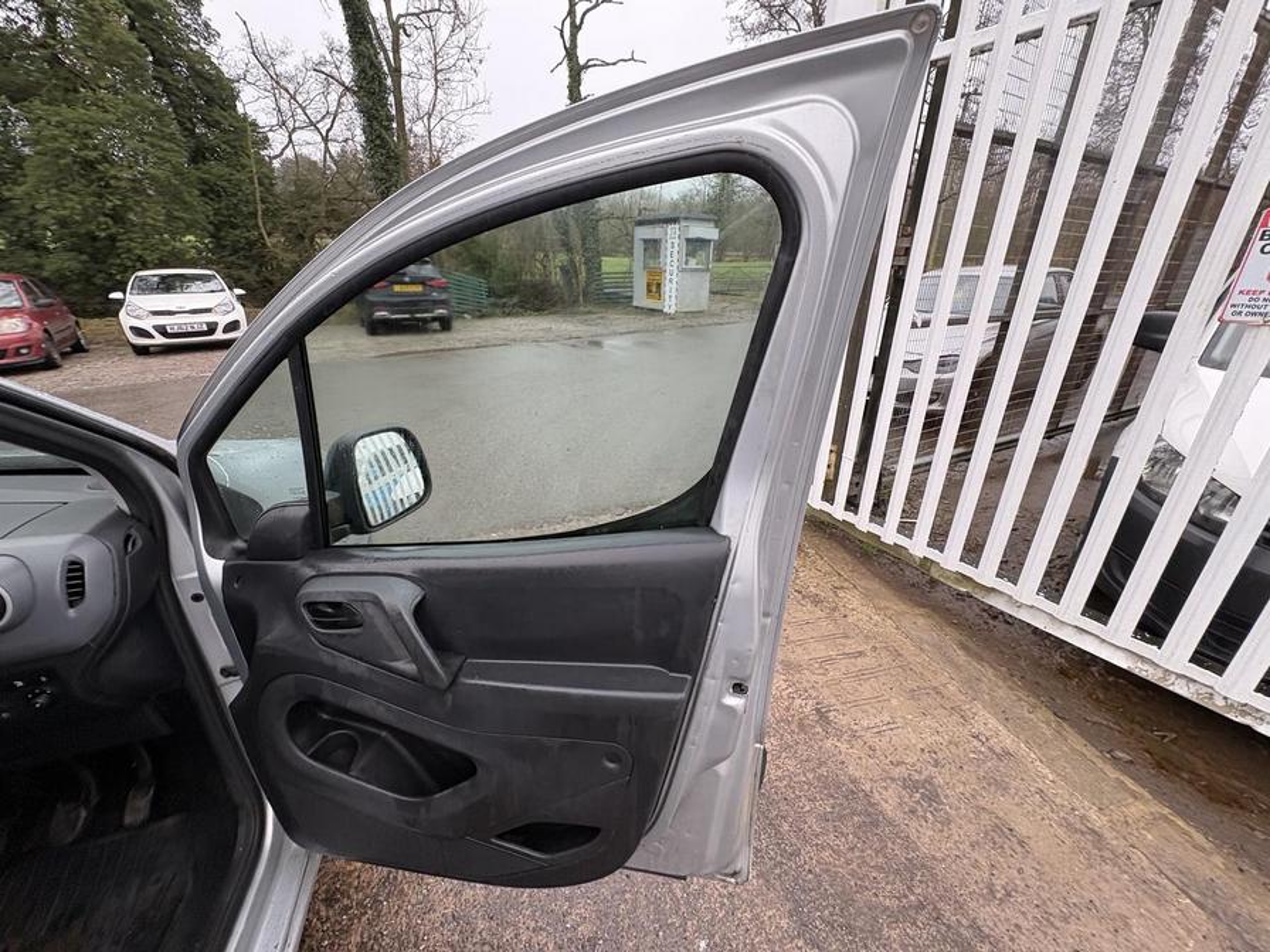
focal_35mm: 14
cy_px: 476
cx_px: 635
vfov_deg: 85.7
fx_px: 514
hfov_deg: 102.1
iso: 125
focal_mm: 2.22
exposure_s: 1/99
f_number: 2.2
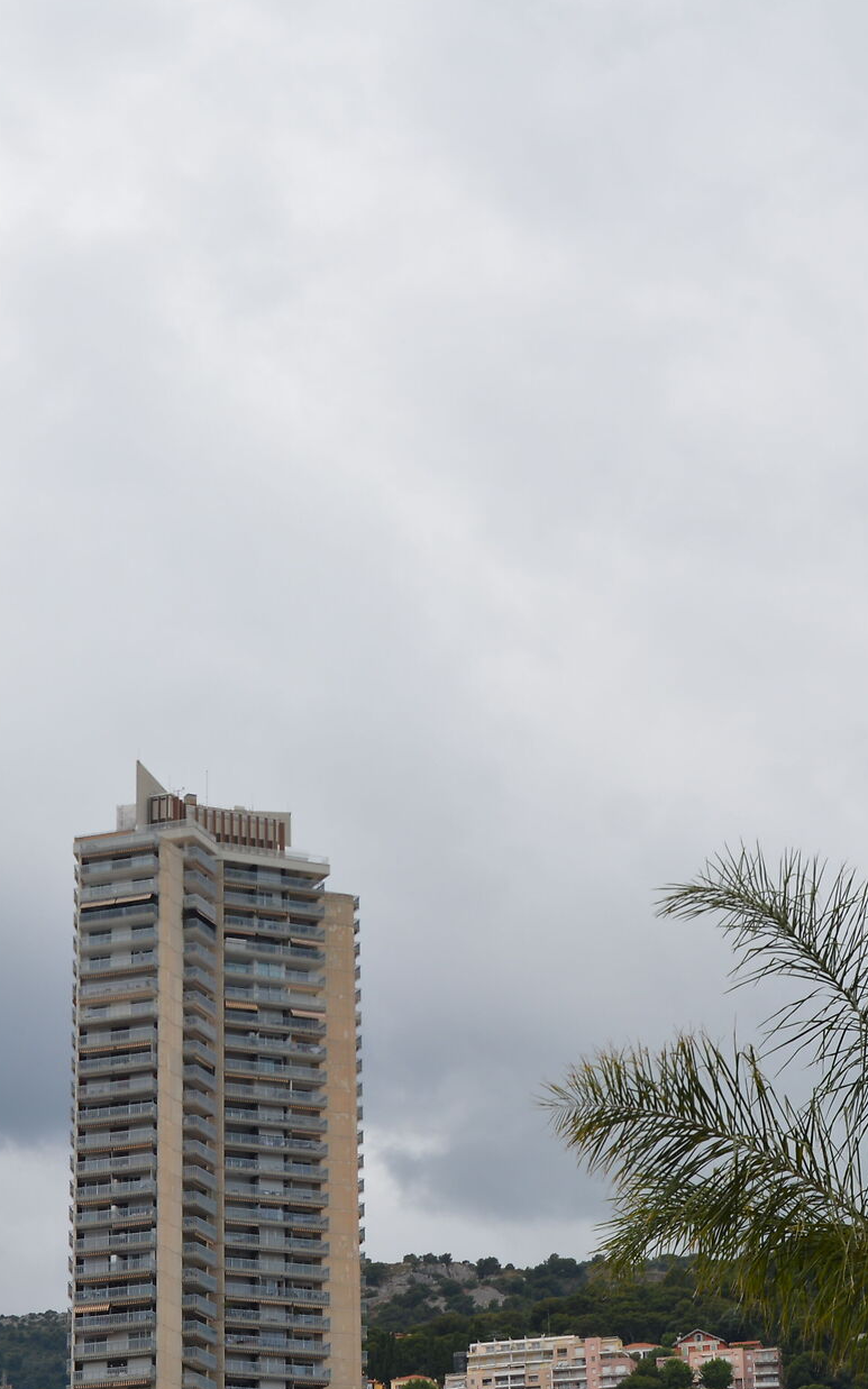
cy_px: 802
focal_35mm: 89
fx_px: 3369
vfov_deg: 23.3
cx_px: 378
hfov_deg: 14.7
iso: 100
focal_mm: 30
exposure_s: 1/400
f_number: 9
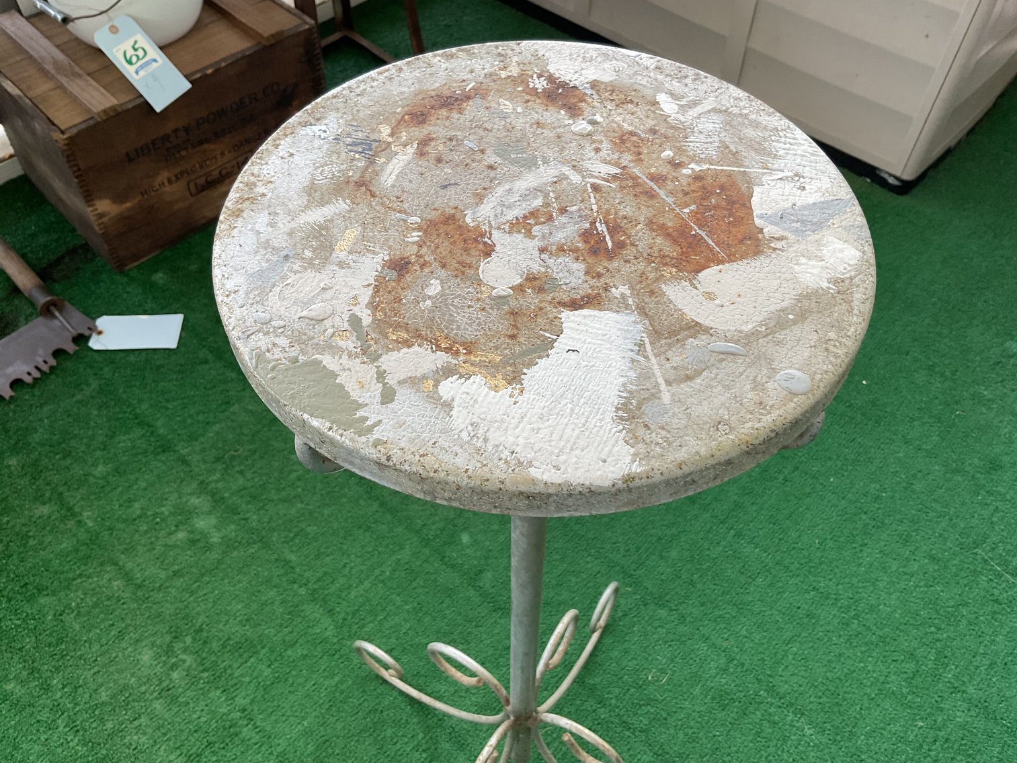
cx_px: 508
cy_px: 382
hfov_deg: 61.7
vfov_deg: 48.2
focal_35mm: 29
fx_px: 852
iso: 40
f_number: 1.8
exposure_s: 1/120
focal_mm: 3
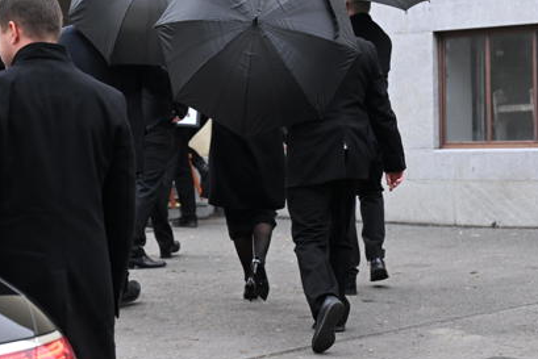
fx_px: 1764
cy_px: 143
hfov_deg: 17.3
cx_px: 232
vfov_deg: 11.6
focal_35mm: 118
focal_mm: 70
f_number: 4.5
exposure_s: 1/500
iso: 2000
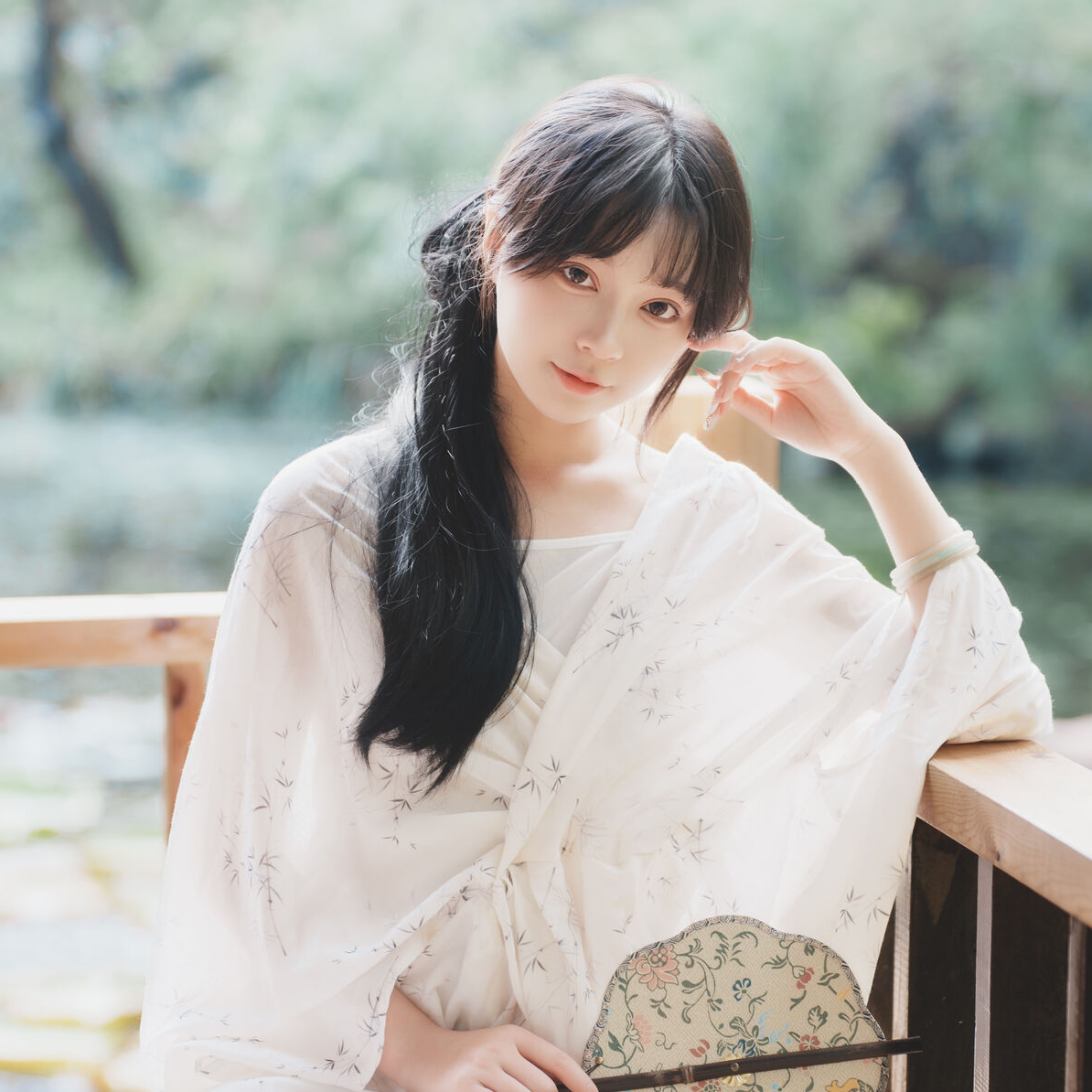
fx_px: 4069
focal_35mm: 114
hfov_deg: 15.3
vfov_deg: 15.3
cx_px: 545
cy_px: 615
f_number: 2.8
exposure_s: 1/80
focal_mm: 89
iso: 125
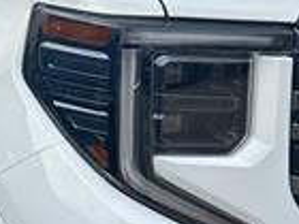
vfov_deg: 12.4
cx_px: 43
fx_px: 1028
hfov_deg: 16.4
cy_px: 169
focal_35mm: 119
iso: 50
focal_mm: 5.7
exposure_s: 1/1669
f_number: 1.5
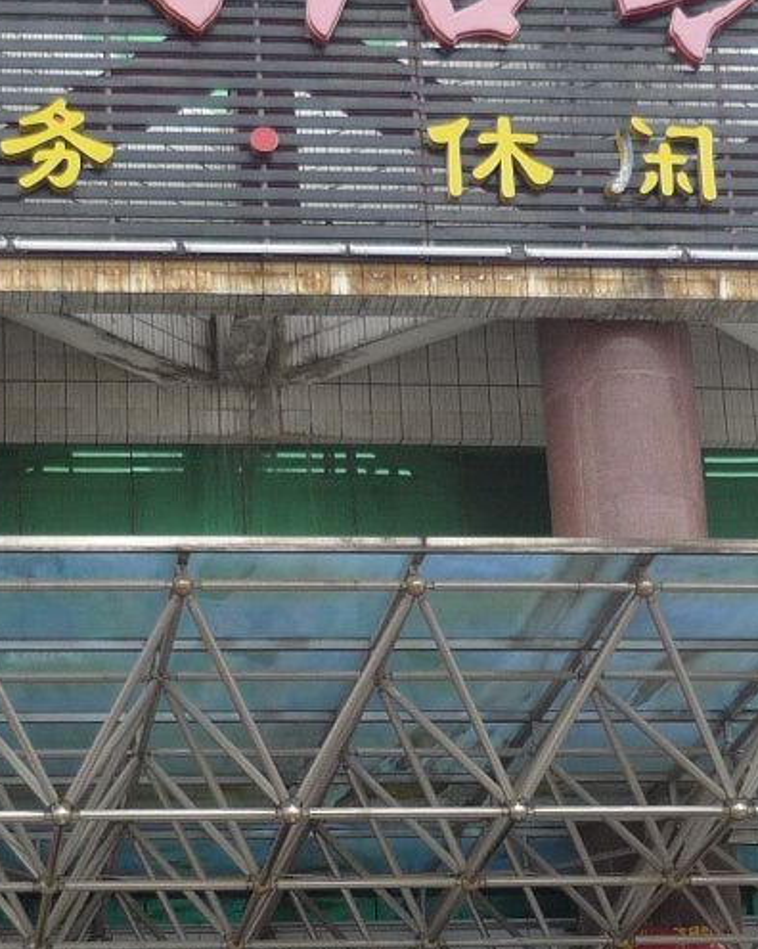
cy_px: 731
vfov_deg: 18.3
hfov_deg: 14.8
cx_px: 308
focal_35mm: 104
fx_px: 2920
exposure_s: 1/50
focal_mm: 5.5
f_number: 2.8
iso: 100
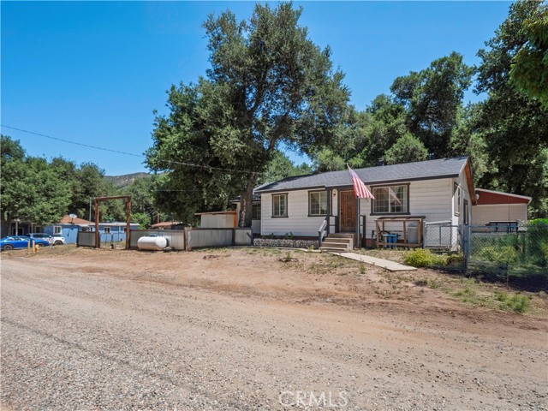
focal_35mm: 20
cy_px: 206
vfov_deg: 66.0
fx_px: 317
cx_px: 274
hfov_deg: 81.7
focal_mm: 10
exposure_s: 1/320
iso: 200
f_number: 8
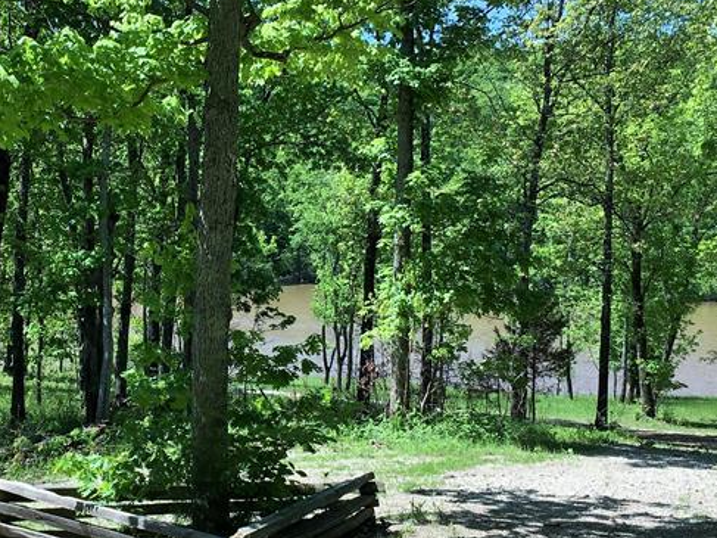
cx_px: 209
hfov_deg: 31.3
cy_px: 236
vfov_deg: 24.0
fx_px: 1263
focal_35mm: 61
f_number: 2.2
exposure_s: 1/810
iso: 25
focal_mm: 4.15
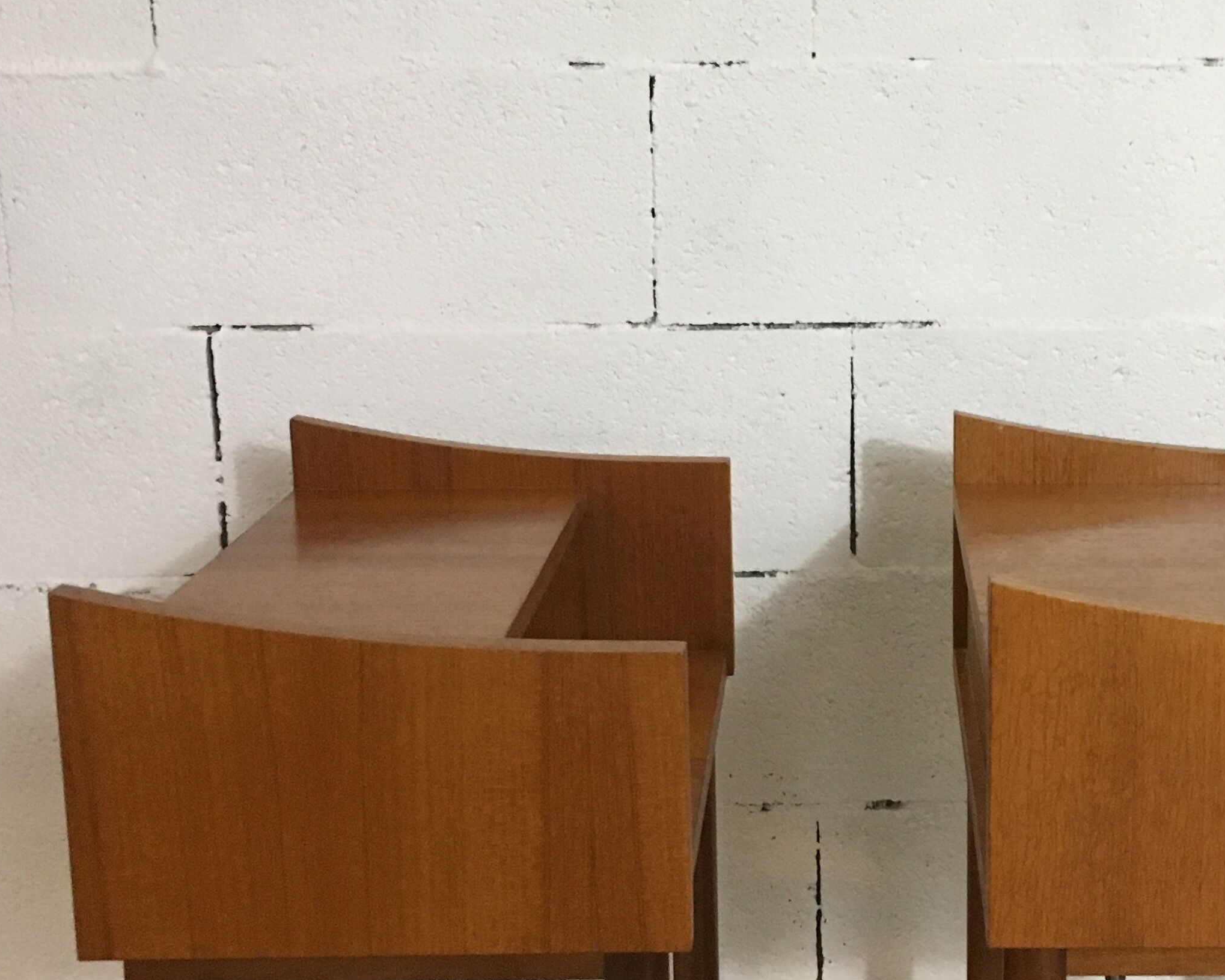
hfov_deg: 33.2
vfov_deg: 27.1
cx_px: 853
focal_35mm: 56
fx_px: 2030
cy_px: 456
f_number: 2.2
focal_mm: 4.15
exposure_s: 1/25
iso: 200
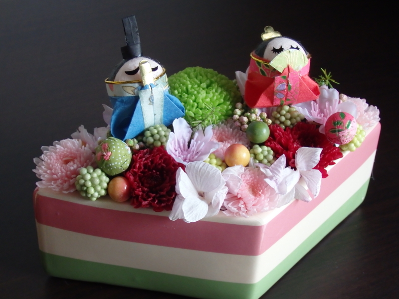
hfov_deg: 29.4
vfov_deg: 22.3
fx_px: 761
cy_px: 150
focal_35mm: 66
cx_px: 200
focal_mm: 11.9
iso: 640
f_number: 4.4
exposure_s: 1/60
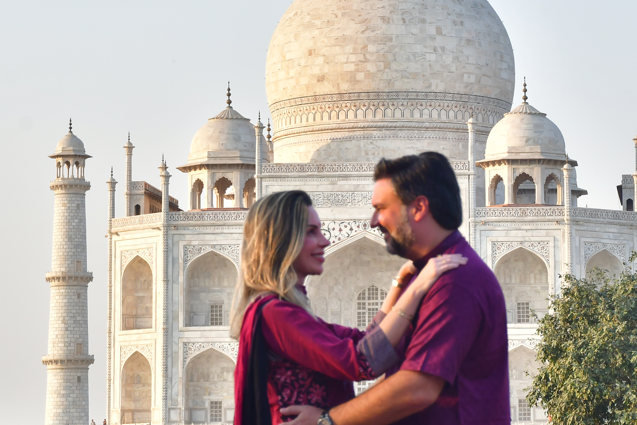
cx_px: 348
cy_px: 128
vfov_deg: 7.9
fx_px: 3061
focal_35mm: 173
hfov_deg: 11.9
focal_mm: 66
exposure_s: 1/160
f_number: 8
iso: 320
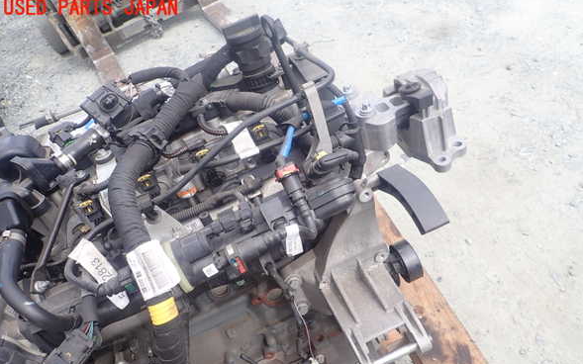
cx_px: 295
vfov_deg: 45.8
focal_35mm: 27
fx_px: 429
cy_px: 219
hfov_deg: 68.4
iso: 100
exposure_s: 1/250
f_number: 2.8
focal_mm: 4.5
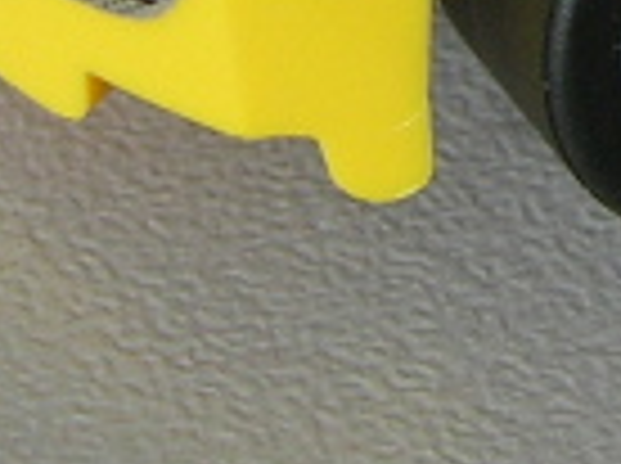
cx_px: 1220
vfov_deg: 5.0
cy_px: -896
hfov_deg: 6.8
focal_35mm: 282
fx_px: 5050
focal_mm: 7.8
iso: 64
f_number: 2.8
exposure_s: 1/13
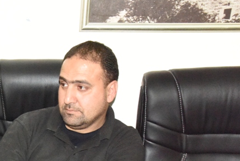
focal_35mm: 83
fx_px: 554
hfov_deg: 22.7
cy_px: 176
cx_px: -42
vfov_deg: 16.0
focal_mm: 34
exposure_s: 1/100
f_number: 10
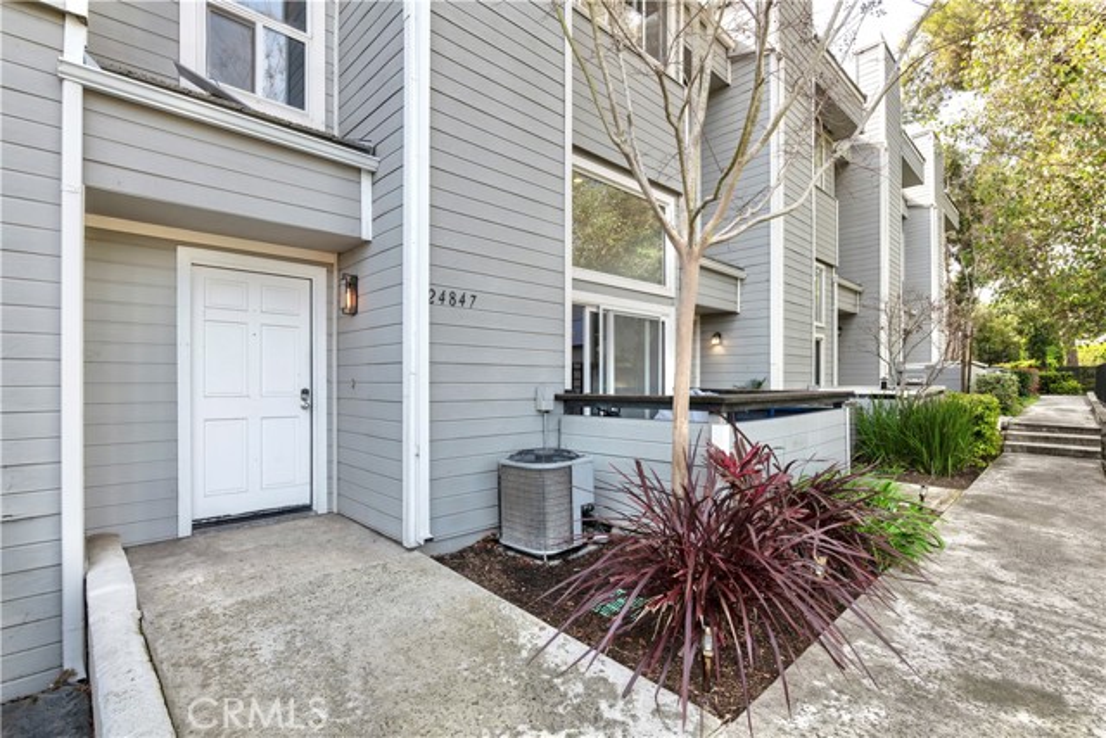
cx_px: 553
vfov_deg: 73.8
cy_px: 369
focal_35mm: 16
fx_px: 492
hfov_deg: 96.7
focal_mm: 16
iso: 800
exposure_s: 1/250
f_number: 9
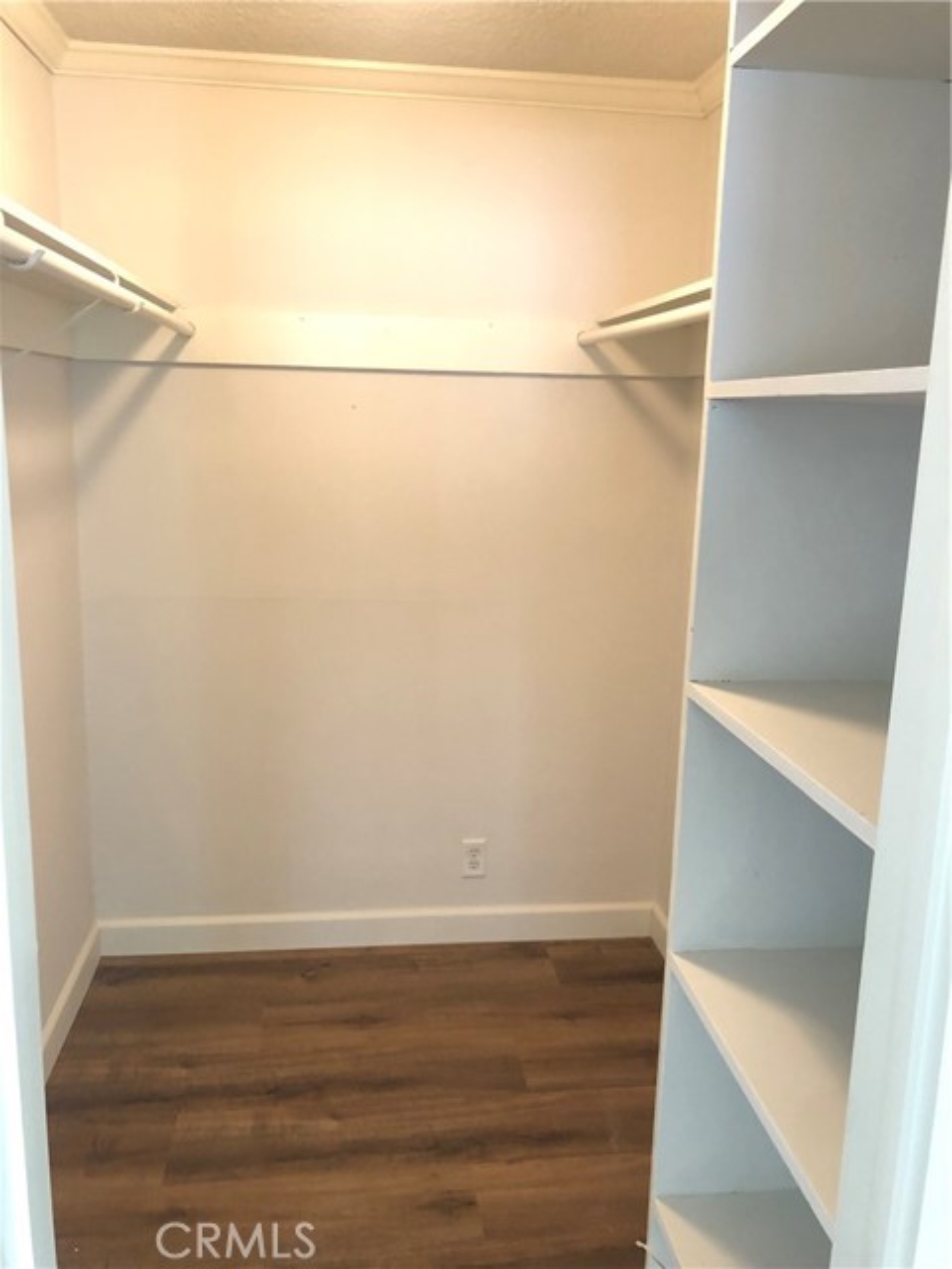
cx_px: 476
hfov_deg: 49.7
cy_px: 634
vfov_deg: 63.4
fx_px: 1027
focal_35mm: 28
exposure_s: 1/15
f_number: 1.8
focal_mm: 4
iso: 100
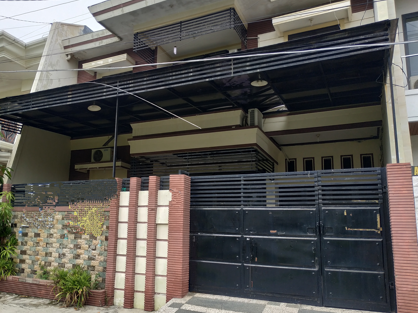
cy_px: 166
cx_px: 161
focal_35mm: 30
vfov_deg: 46.8
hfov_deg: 59.3
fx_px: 362
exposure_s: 1/1817
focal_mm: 3.94
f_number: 1.9
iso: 250
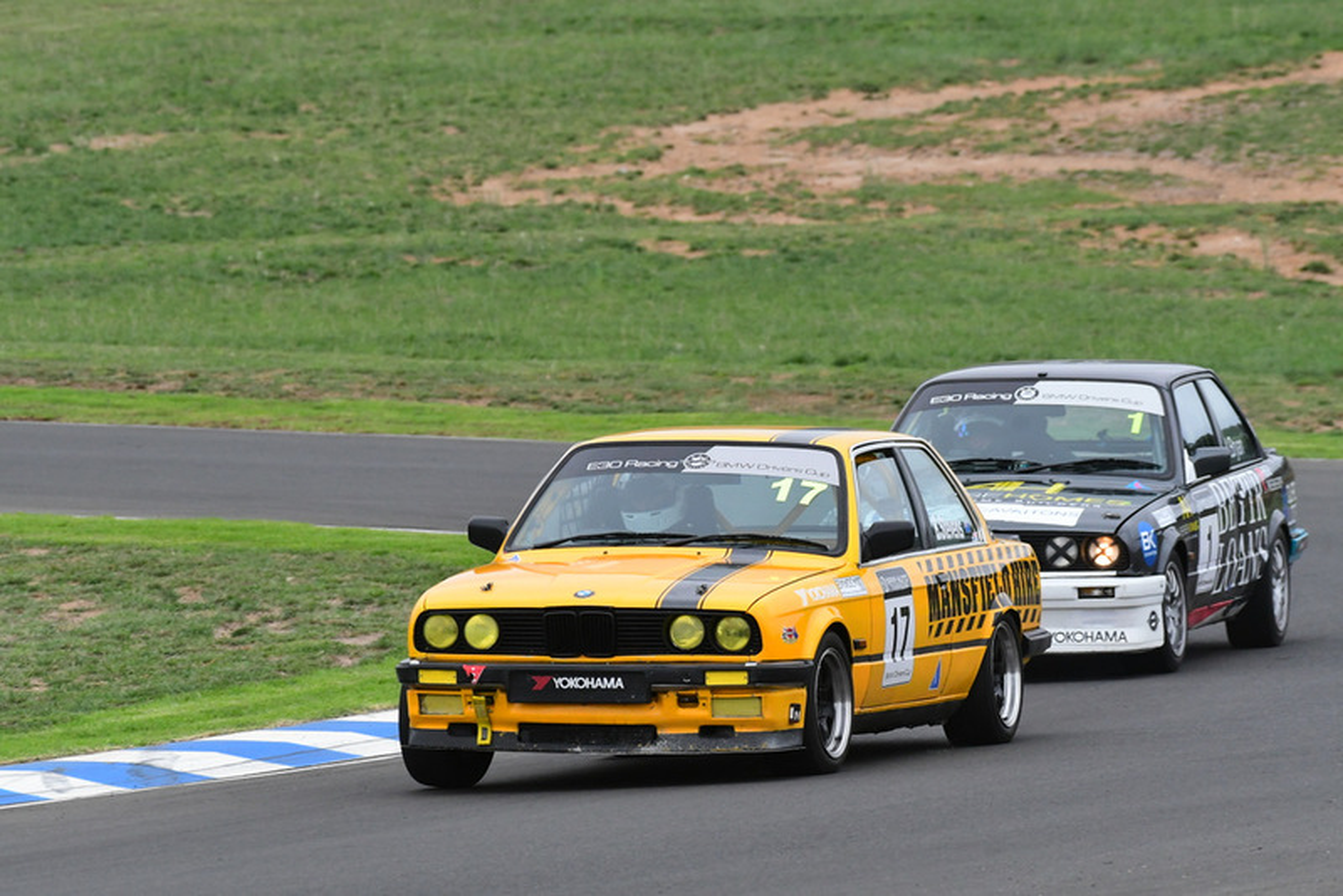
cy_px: 448
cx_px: 672
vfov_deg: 3.3
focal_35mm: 420
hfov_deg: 4.9
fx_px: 15673
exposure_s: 1/640
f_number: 9
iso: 2000
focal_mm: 280
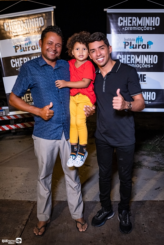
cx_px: 82
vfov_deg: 53.1
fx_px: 246
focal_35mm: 36
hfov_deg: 36.9
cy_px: 122
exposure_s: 1/320
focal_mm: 24
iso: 2500
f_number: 2.8
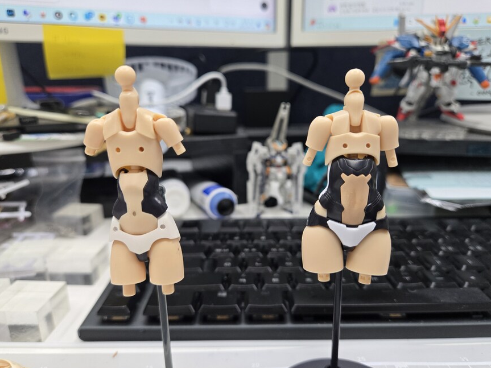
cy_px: 186
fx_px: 340
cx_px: 245
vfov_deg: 56.8
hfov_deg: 71.6
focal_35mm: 24
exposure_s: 1/120
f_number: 1.8
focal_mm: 5.4
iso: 250
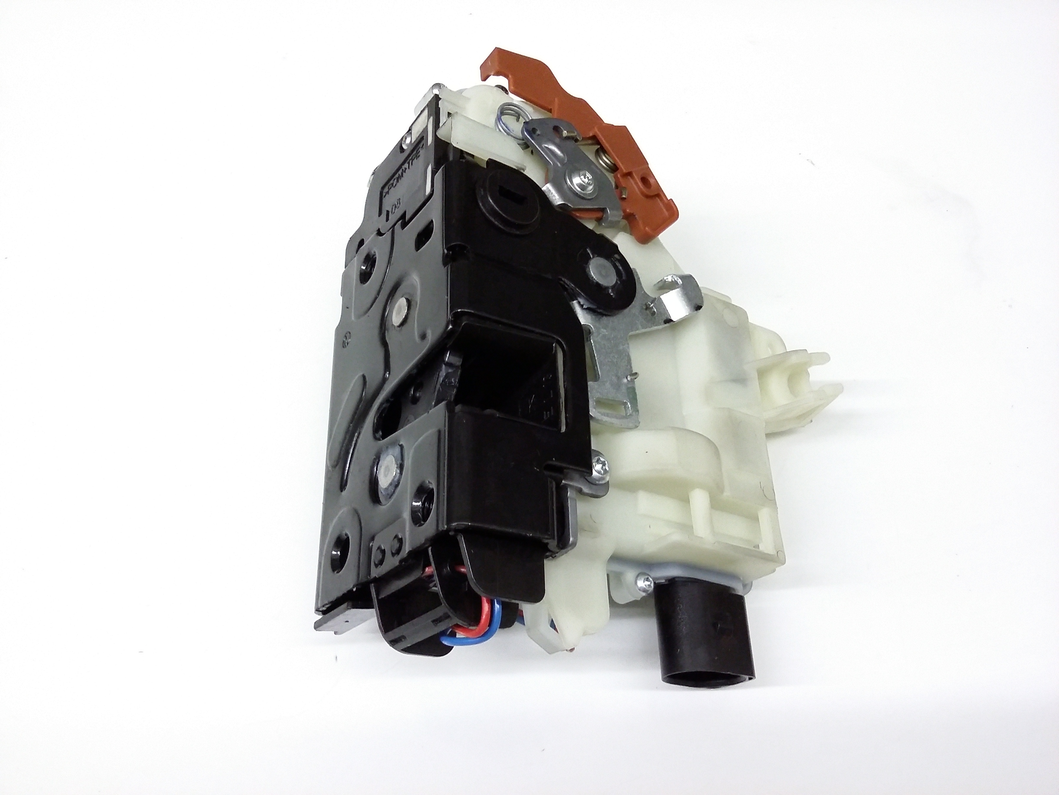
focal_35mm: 32
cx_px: 530
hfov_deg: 56.8
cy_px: 398
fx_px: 979
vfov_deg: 44.2
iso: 320
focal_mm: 3.4
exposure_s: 1/15
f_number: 2.4
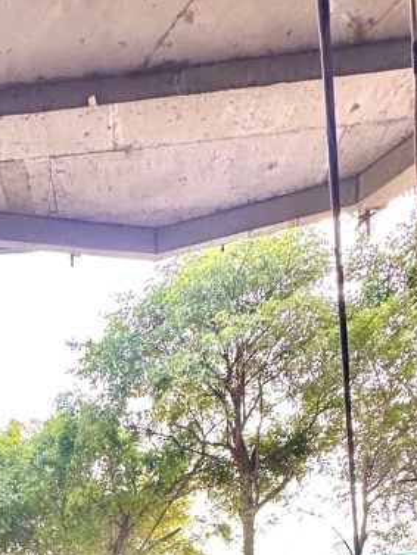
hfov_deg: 35.6
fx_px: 610
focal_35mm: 38
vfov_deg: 35.4
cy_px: 704
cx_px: 47
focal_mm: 2.22
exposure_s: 1/99
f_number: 2.2
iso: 160
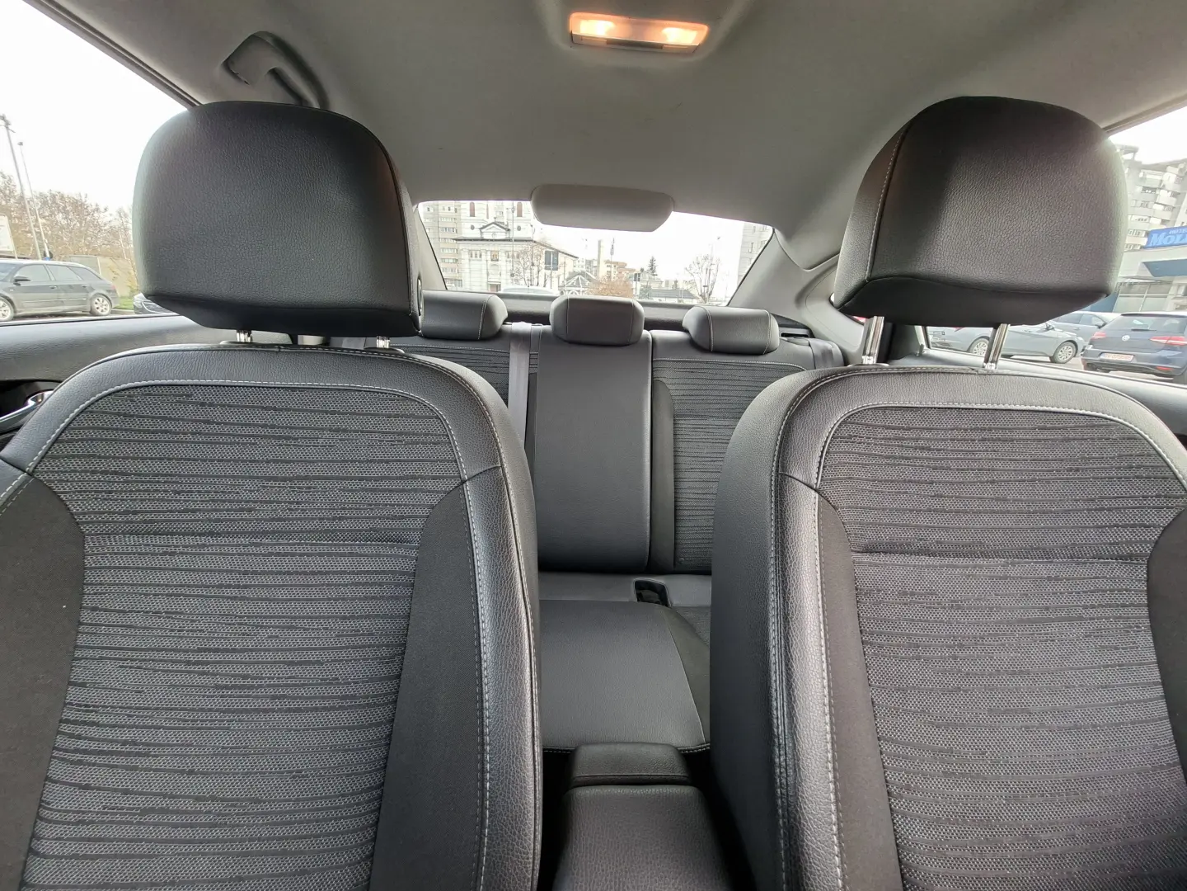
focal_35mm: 13
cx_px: 594
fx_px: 446
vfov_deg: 89.9
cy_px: 446
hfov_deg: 106.2
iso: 40
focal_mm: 1.74
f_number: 2.2
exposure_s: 1/40
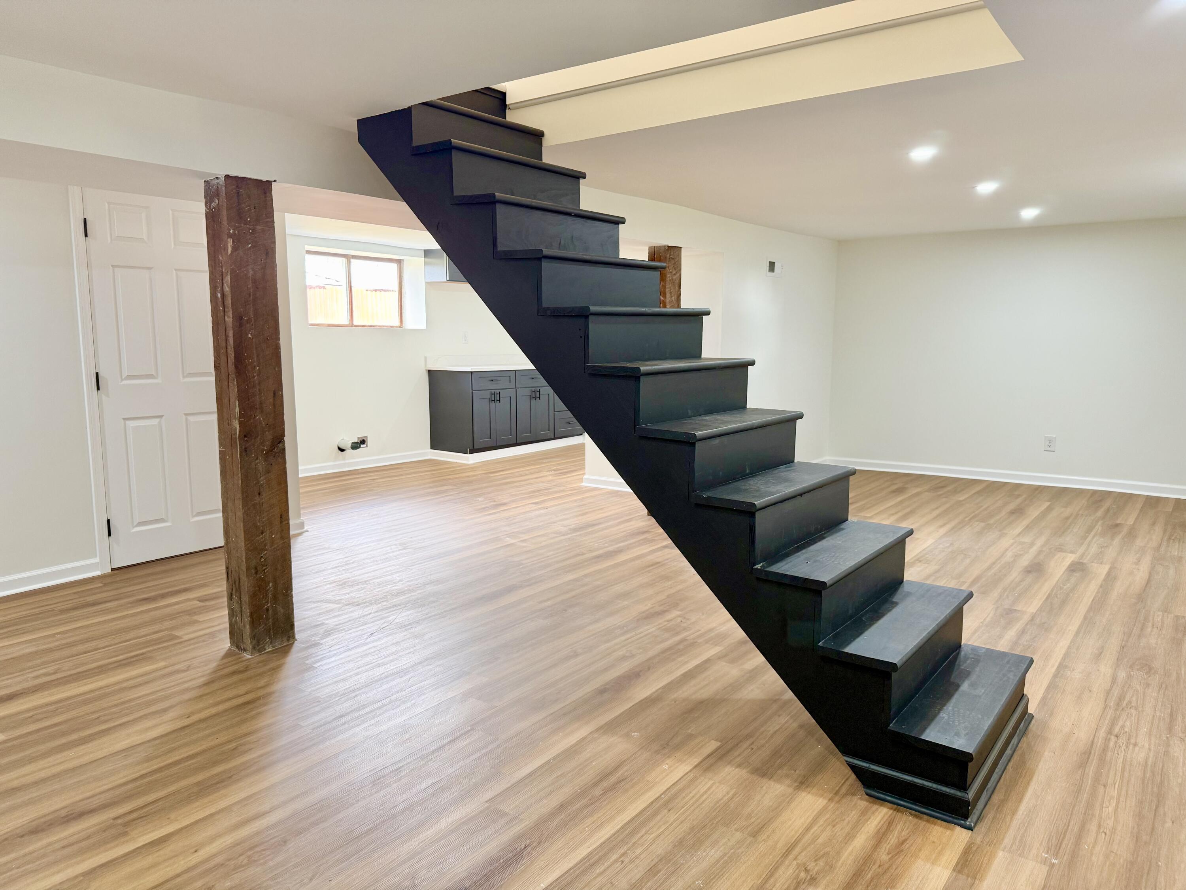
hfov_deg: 71.6
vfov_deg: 56.8
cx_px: 593
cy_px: 445
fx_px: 822
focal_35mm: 24
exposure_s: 1/60
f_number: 1.78
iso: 160
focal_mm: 6.76
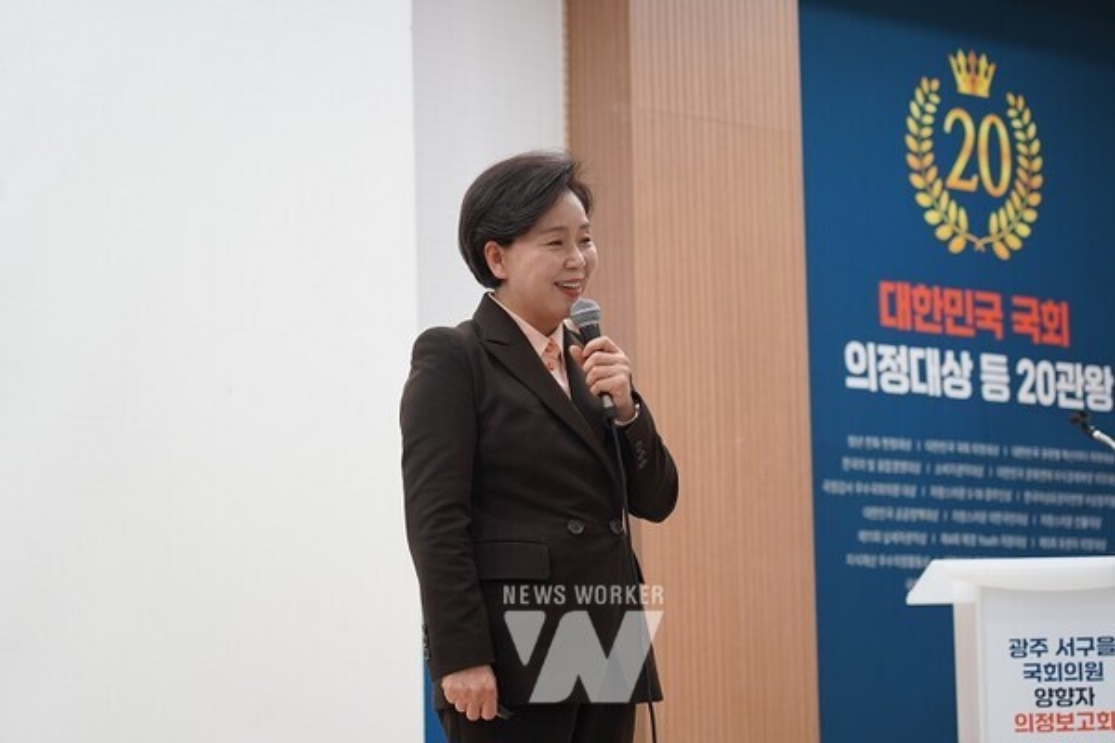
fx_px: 3159
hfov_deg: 20.0
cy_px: 372
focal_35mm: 102
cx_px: 558
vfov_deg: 13.4
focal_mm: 102
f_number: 4
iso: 800
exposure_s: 1/160
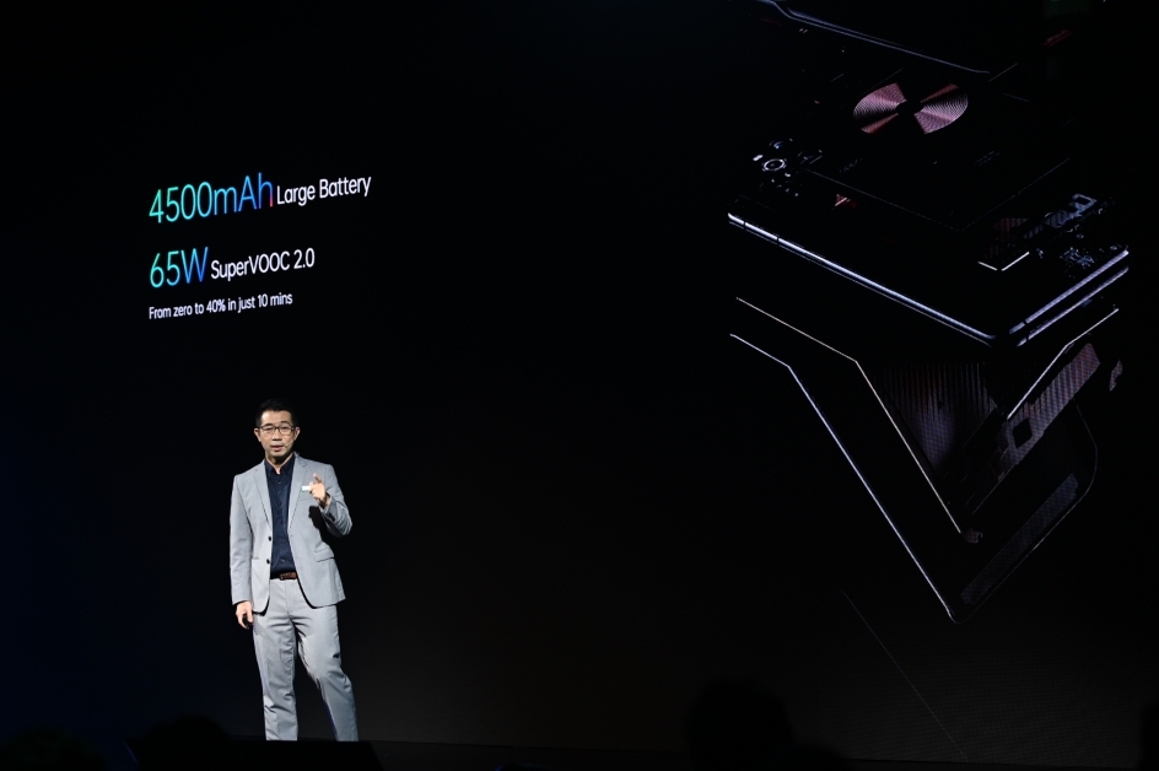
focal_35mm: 92
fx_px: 2960
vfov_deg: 14.8
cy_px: 386
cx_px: 580
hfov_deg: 22.2
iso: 250
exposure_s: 1/125
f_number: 3.2
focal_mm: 92
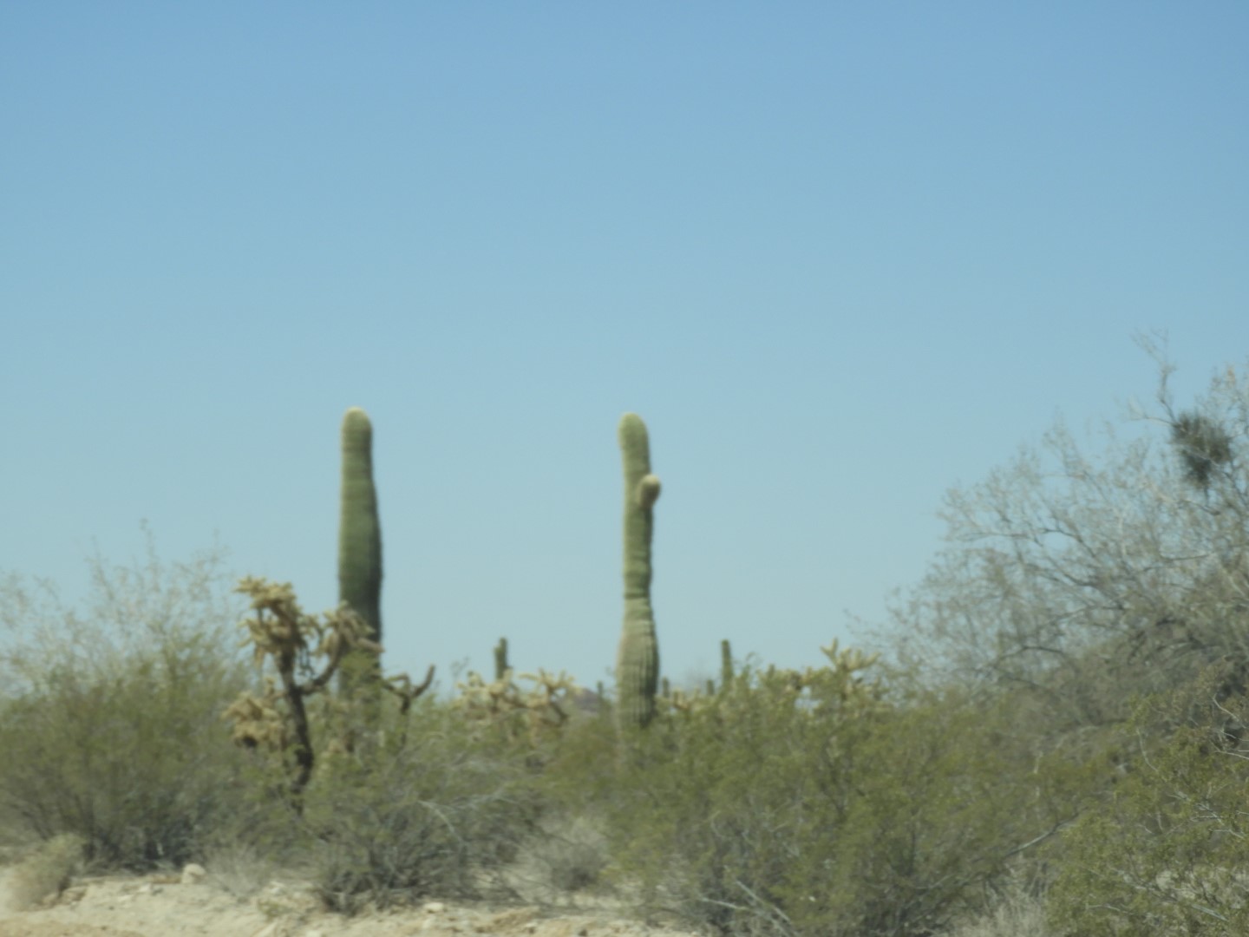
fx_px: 5412
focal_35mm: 150
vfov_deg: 9.9
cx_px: 624
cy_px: 468
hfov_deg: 13.2
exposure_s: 1/640
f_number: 5.2
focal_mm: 26.9
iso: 100
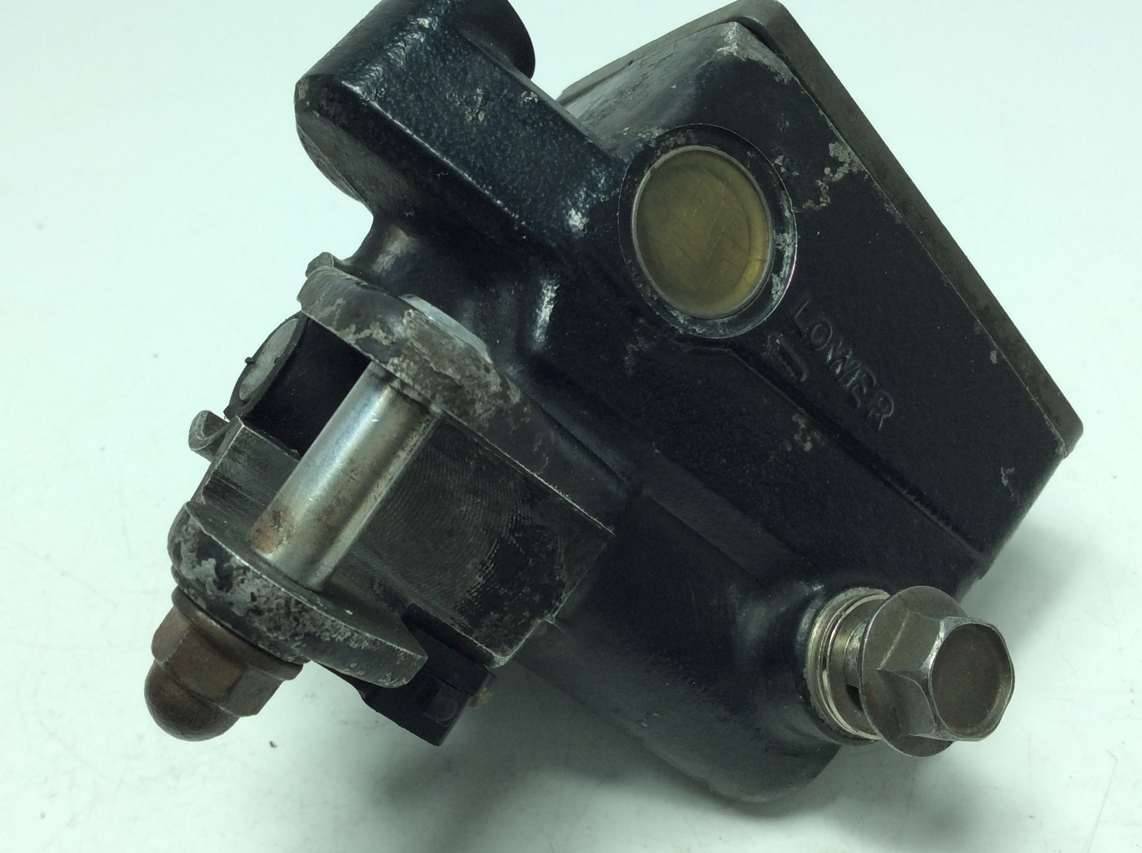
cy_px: 384
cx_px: 513
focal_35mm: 41
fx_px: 1351
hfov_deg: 45.8
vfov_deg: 35.0
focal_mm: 3.3
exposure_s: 1/304
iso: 32
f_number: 2.4
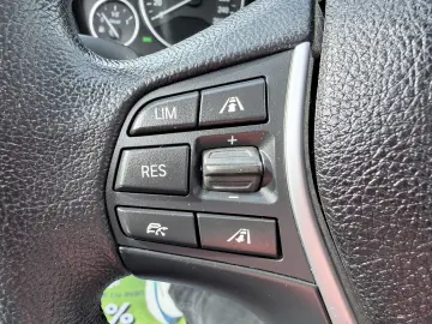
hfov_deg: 71.6
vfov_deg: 56.8
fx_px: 300
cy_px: 162
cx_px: 216
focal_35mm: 24
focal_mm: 2.22
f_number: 2.2
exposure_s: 1/121
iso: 100
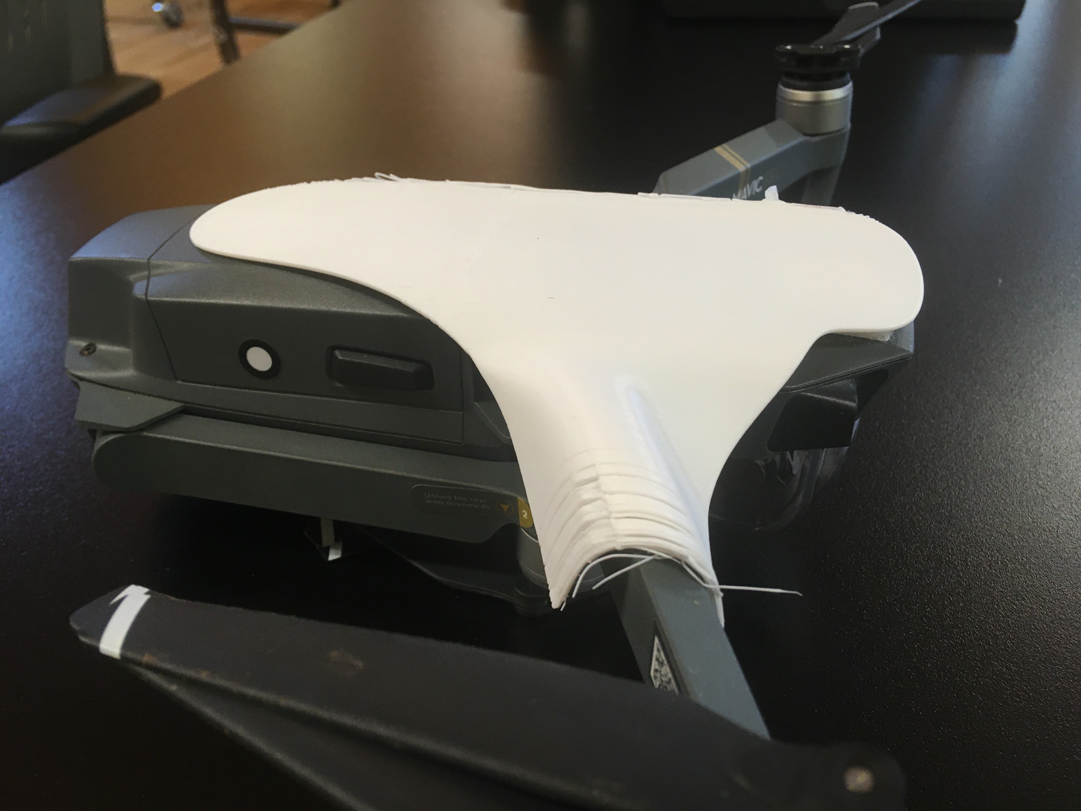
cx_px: 540
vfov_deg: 48.2
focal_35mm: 29
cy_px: 406
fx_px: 906
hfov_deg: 61.7
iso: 80
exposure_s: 1/30
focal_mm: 4.15
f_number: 2.2
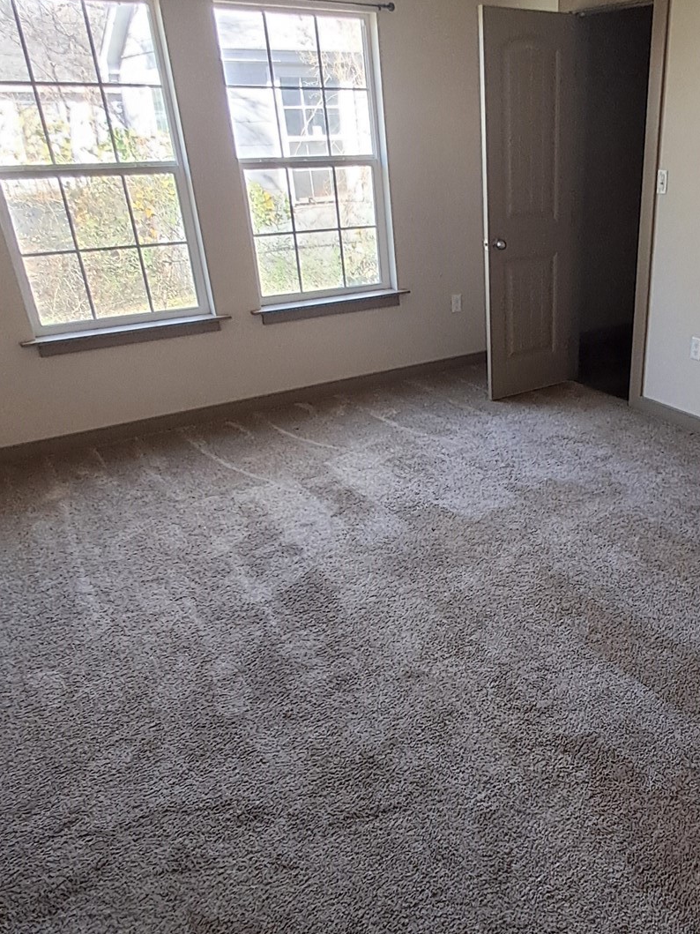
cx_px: 521
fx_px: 782
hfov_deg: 46.6
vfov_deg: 61.4
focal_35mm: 29
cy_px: 529
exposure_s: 1/40
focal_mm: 1.64
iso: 160
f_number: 2.2
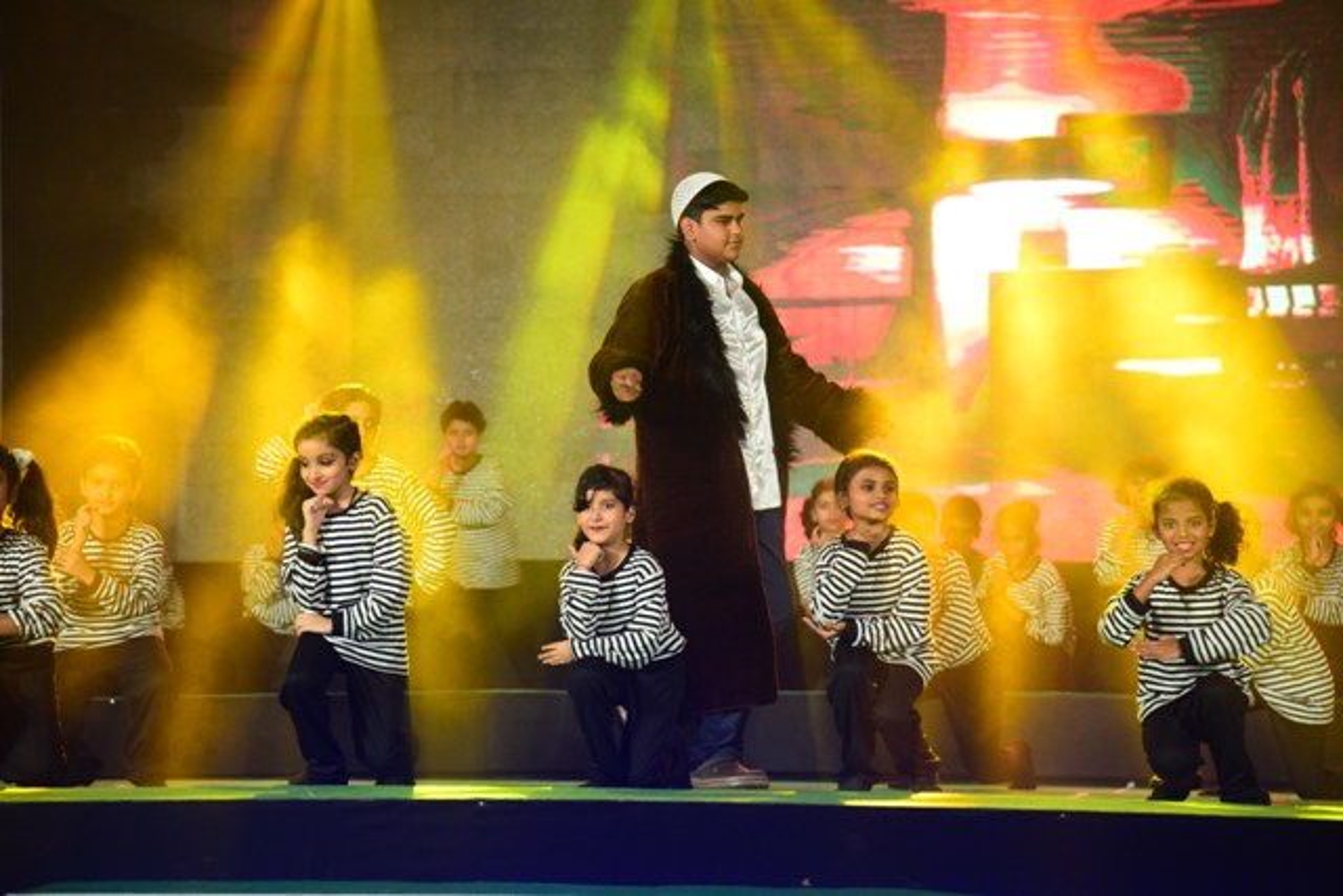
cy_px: 448
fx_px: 4179
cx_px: 672
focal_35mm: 112
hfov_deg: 18.3
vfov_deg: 12.2
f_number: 4
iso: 2500
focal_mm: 112
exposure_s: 1/200
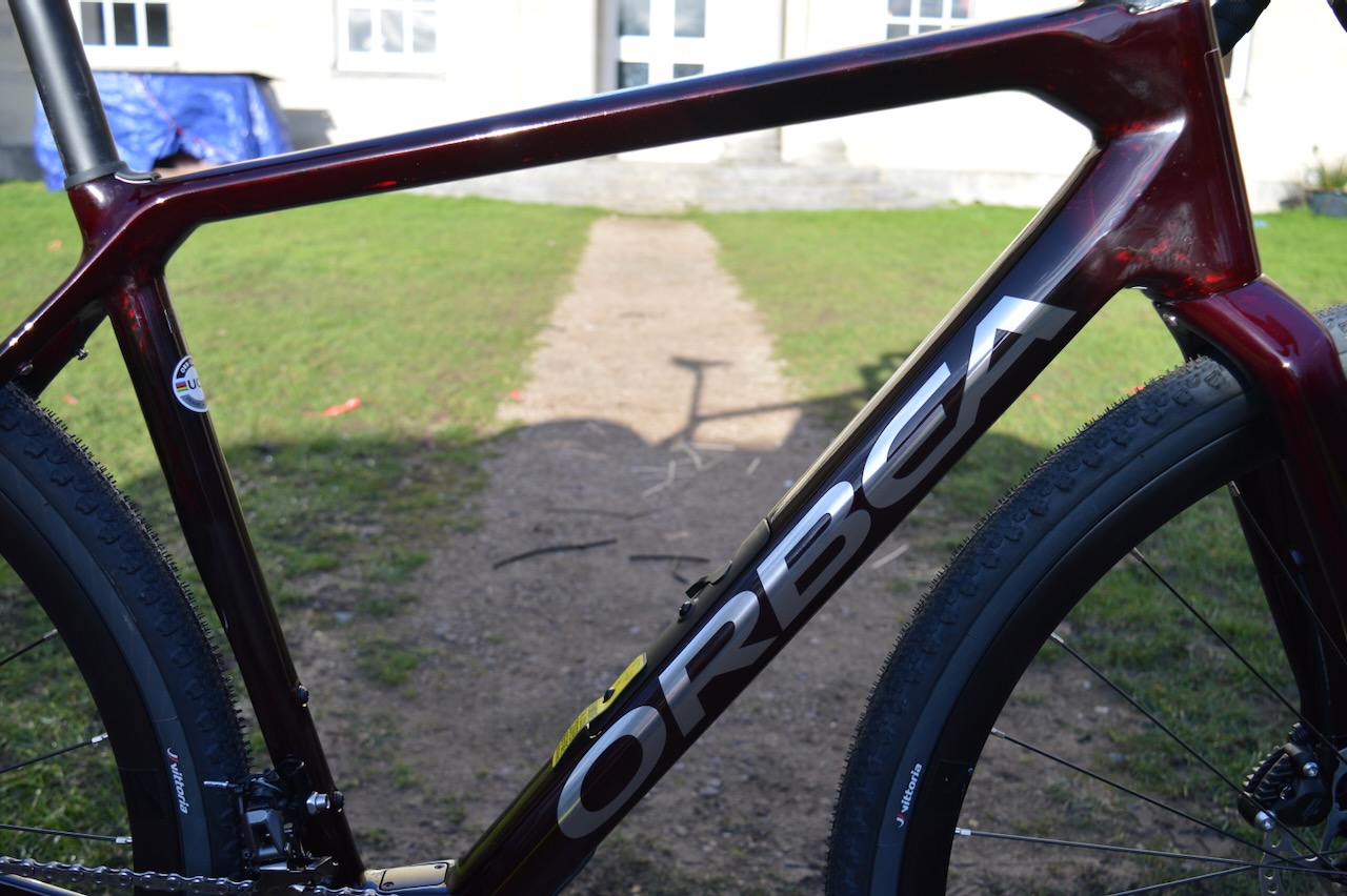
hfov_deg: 53.2
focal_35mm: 36
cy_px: 448
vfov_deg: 36.8
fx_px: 1346
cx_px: 674
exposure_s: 1/125
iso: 180
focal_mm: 24
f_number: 5.6
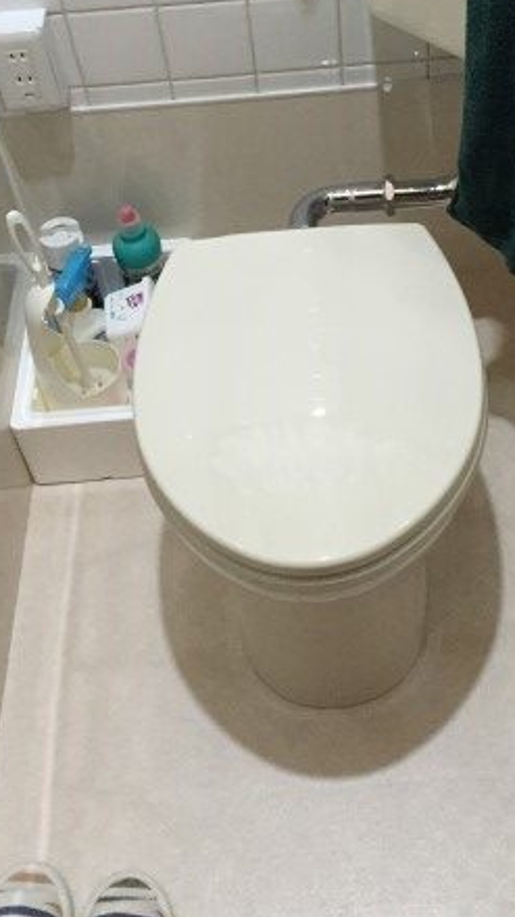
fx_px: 1118
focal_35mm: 46
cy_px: 302
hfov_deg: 25.9
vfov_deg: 43.9
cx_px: 309
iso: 250
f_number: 2.2
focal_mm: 4.15
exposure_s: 1/30
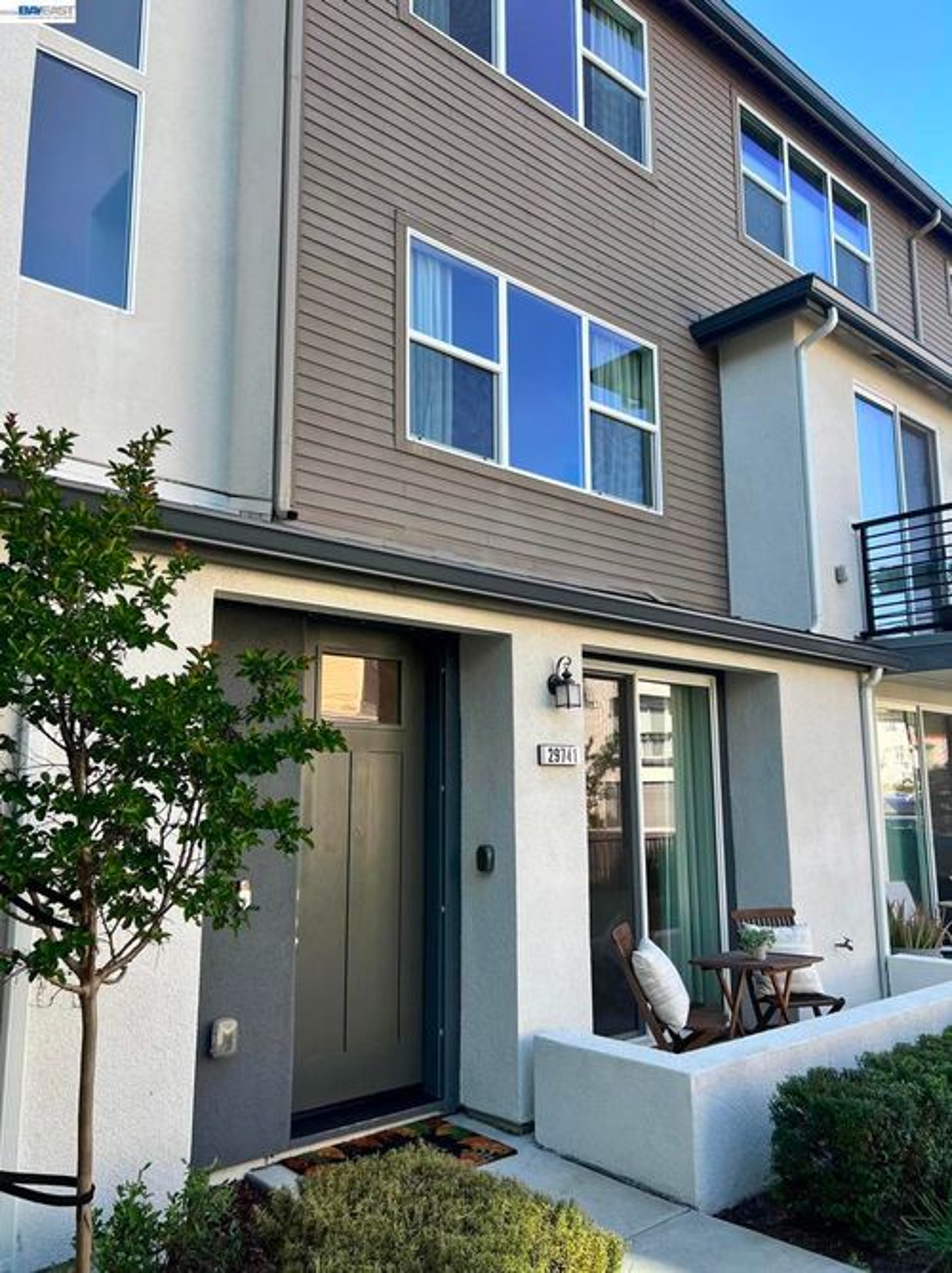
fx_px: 955
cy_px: 636
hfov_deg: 53.0
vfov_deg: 67.3
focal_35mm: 26
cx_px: 476
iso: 50
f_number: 1.5
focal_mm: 5.7
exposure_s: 1/604
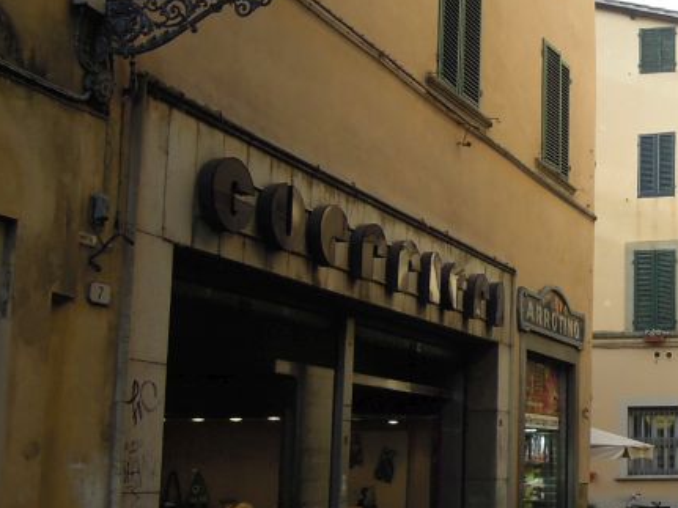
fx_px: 1116
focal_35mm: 57
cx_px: 720
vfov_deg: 25.6
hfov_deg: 30.7
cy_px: 311
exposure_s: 1/800
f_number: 2.2
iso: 160
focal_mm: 4.3
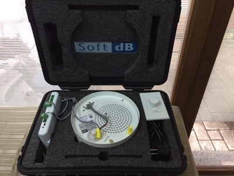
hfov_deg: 61.7
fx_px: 196
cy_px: 88
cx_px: 117
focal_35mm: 29
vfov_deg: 48.2
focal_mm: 4.15
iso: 125
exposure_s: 1/33
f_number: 2.2
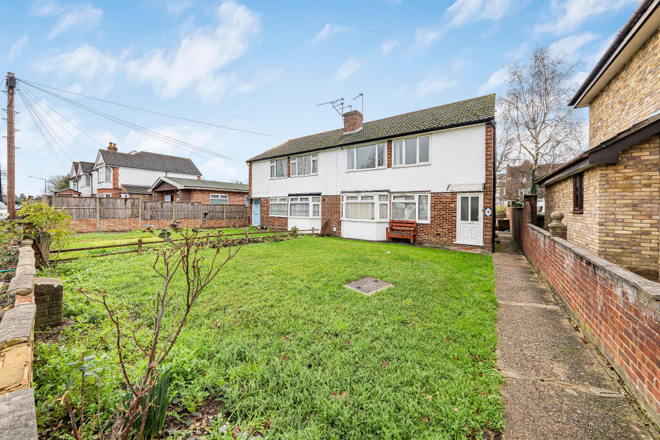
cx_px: 330
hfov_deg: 112.6
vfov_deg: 90.0
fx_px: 220
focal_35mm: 12
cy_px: 220
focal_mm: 12
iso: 320
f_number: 9
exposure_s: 1/100
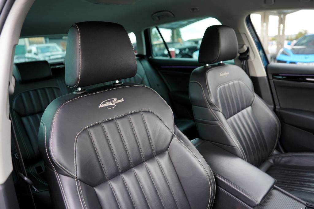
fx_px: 209
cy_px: 104
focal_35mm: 24
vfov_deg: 53.1
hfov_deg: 73.7
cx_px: 157
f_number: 2.8
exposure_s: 1/30
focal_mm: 24
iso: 160
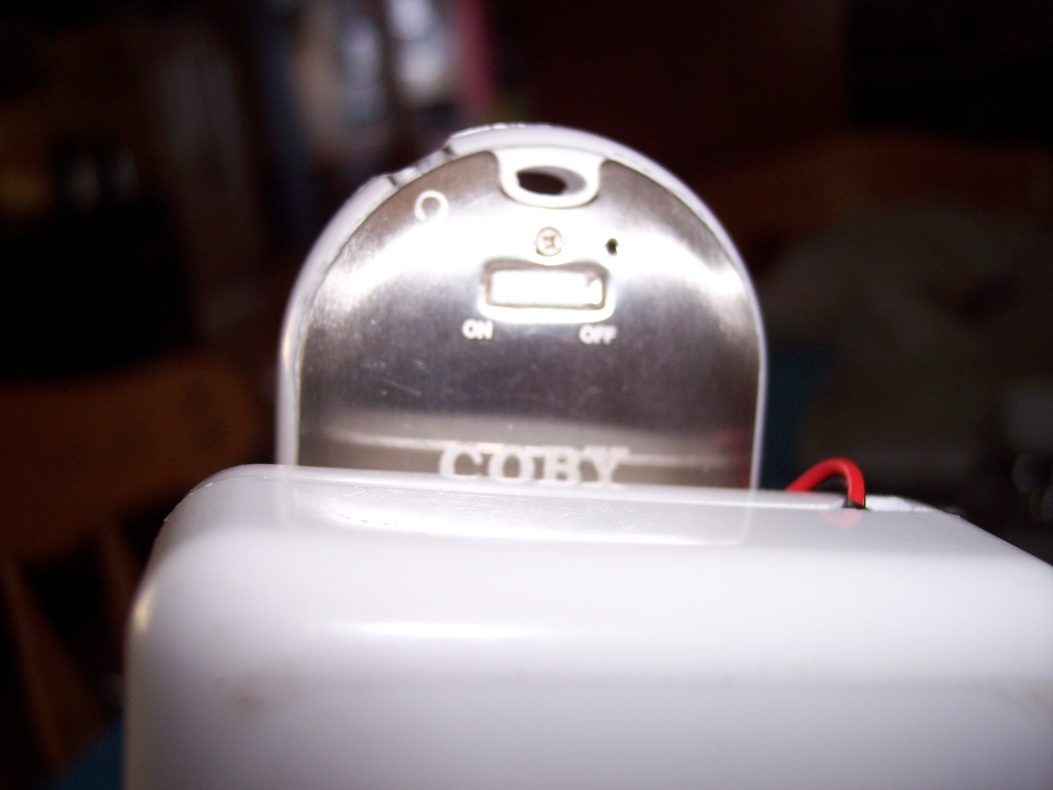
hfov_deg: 47.9
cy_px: 395
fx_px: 1186
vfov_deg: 36.8
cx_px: 526
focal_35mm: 39
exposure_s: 1/60
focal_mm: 8
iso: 100
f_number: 2.8
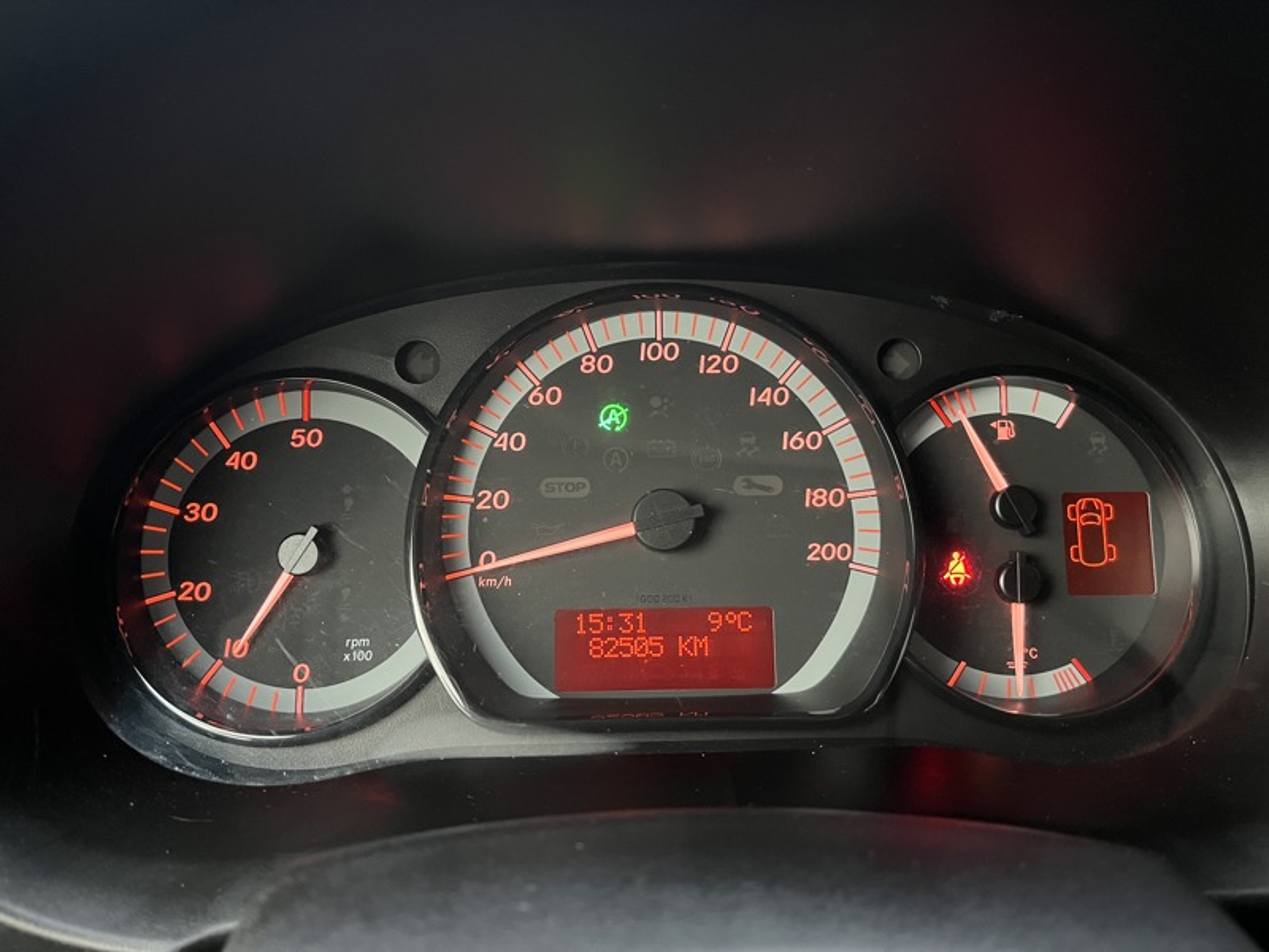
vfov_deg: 53.1
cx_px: 634
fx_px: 953
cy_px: 476
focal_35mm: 26
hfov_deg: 67.3
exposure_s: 1/35
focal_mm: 5.1
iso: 640
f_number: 1.6
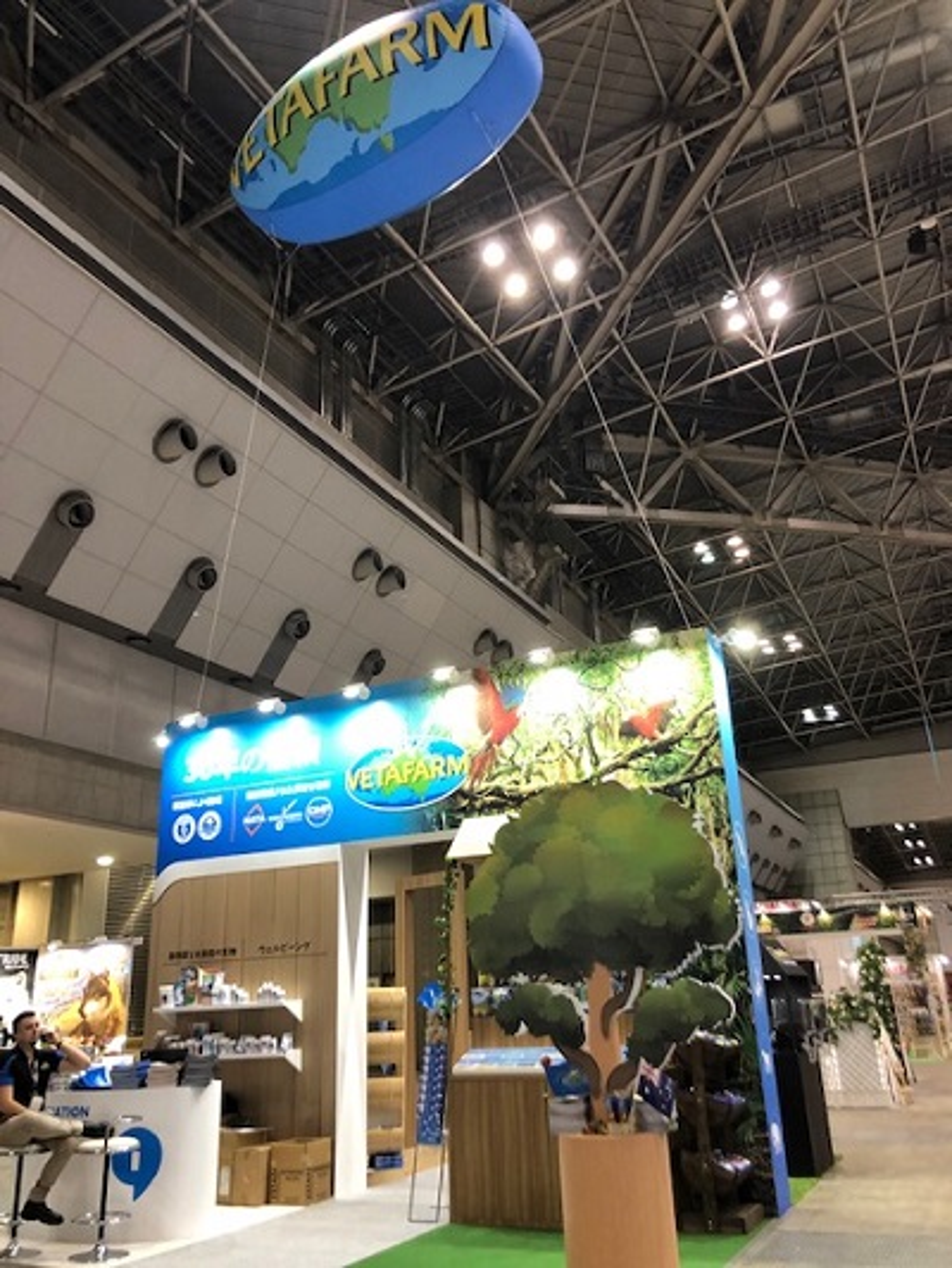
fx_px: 1026
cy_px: 634
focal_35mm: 28
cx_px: 476
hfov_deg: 49.8
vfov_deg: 63.4
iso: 40
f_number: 1.8
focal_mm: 3.99
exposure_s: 1/25
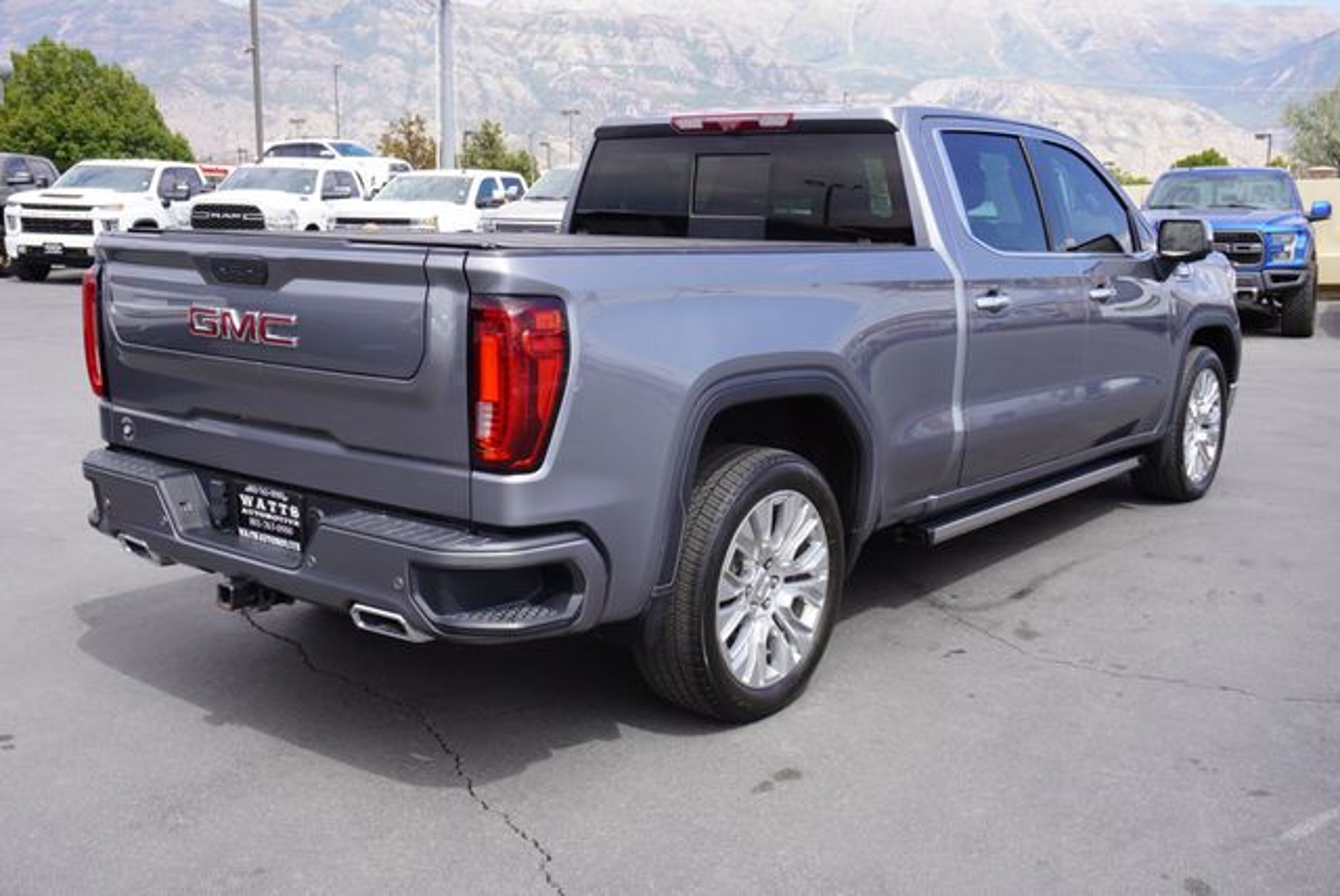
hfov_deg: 53.1
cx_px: 670
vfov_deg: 36.9
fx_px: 1341
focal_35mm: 36
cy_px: 448
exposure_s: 1/160
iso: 100
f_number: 7.1
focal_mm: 24
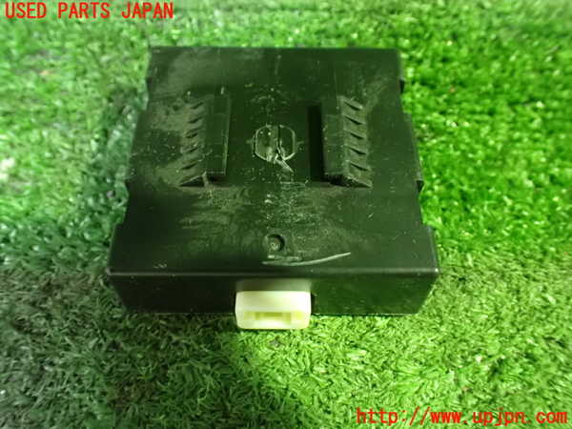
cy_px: 214
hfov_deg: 60.0
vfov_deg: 46.8
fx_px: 496
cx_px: 286
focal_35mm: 30
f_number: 2.3
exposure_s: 1/30
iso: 1600
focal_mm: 5.4
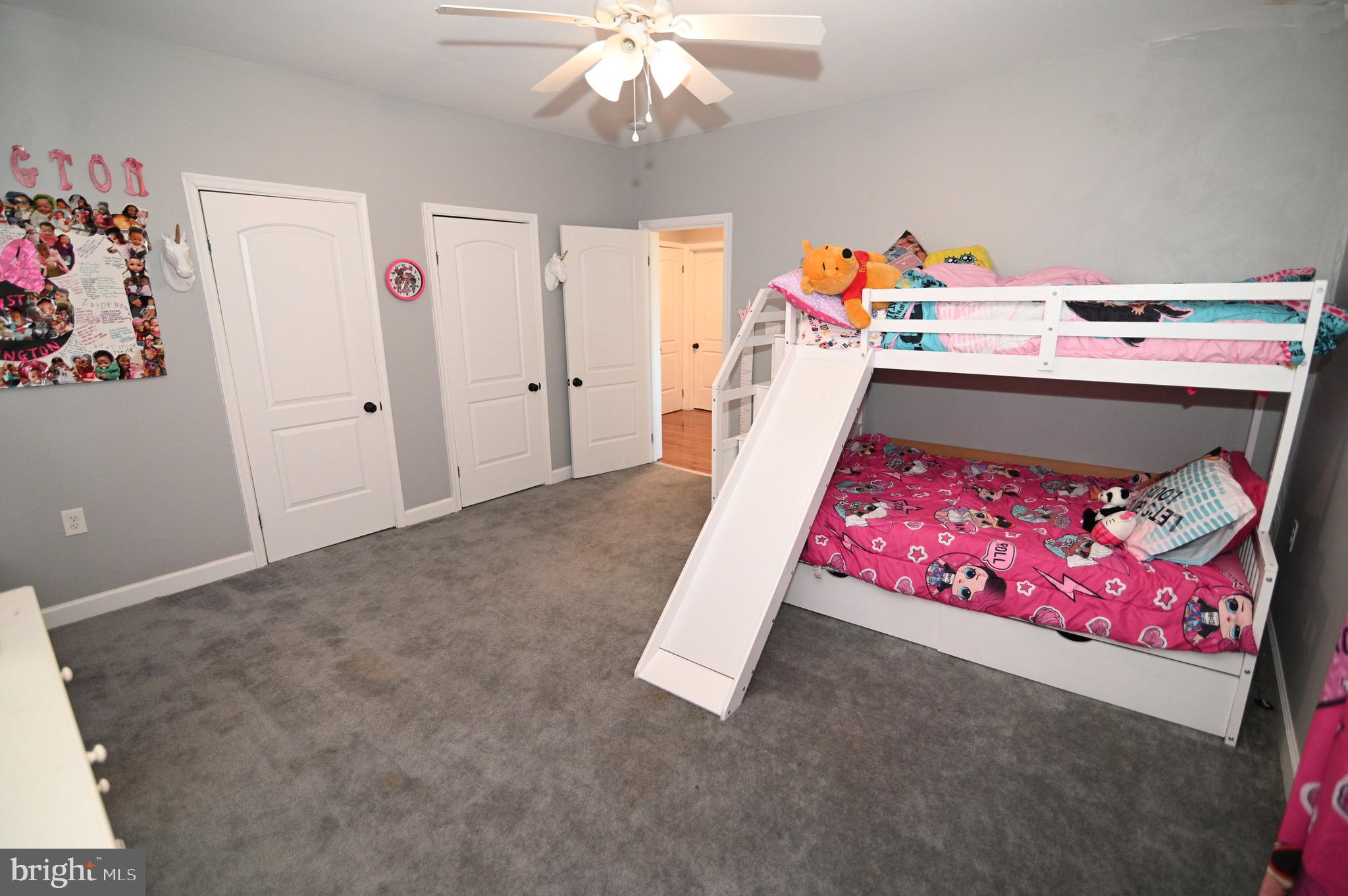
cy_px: 448
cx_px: 674
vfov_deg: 73.7
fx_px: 599
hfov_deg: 96.8
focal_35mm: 16
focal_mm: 16
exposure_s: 1/200
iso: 1600
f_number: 2.8
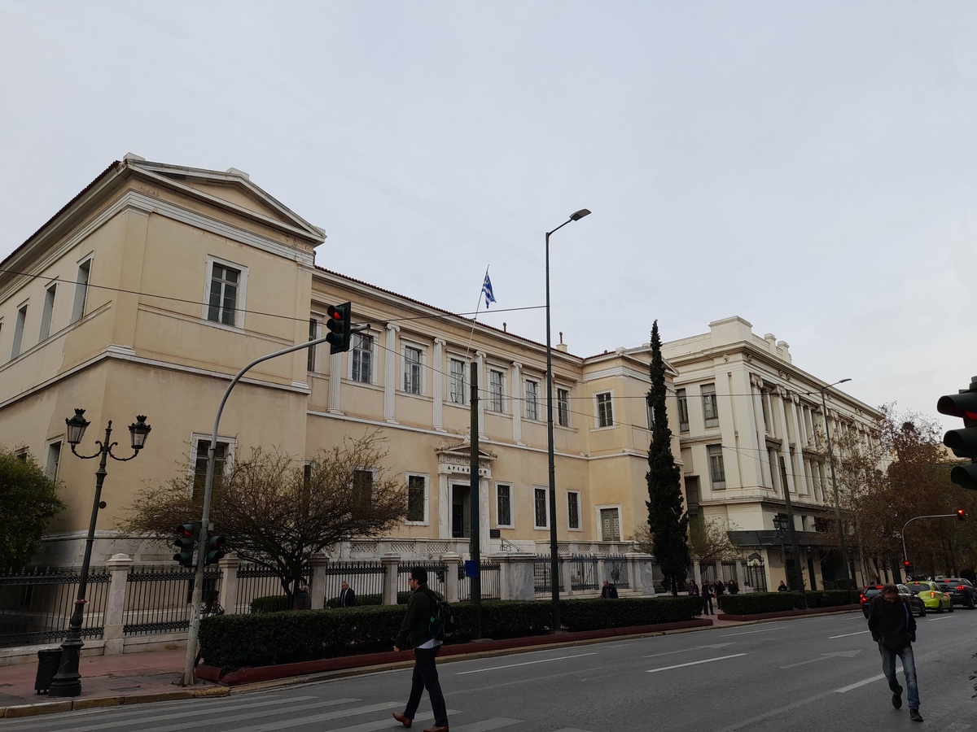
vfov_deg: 54.9
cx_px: 488
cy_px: 366
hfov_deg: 69.4
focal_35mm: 25
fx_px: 706
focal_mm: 4.6
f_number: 2
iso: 20
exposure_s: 1/372
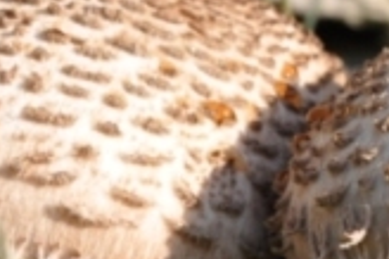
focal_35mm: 294
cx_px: 383
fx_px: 3174
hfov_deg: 7.0
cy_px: 263
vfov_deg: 4.7
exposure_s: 1/250
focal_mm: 48
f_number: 8
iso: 200
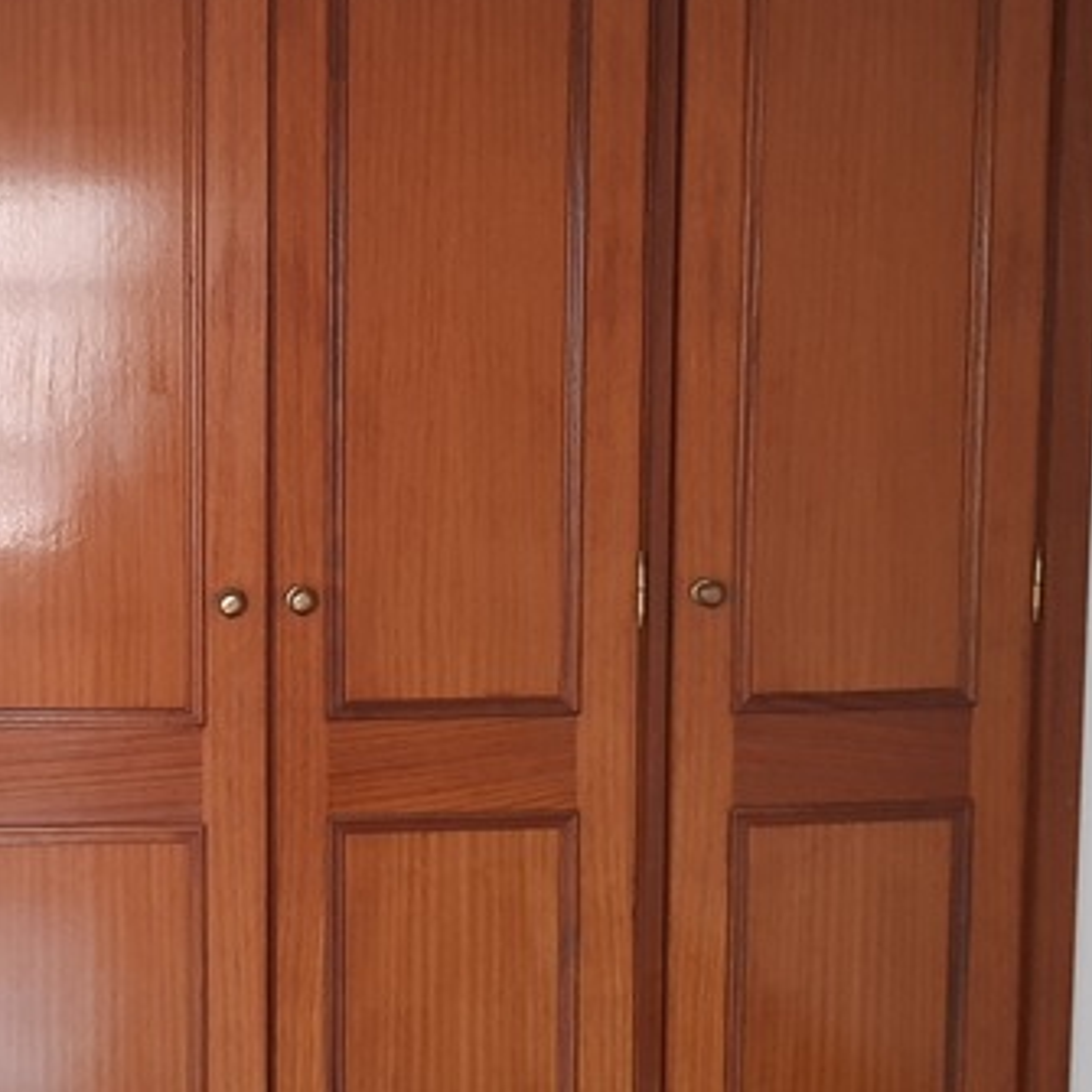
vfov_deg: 30.0
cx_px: 147
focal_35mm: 57
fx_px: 2034
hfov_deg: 29.0
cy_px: 486
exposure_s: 1/50
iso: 125
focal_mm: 3.93
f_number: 1.7
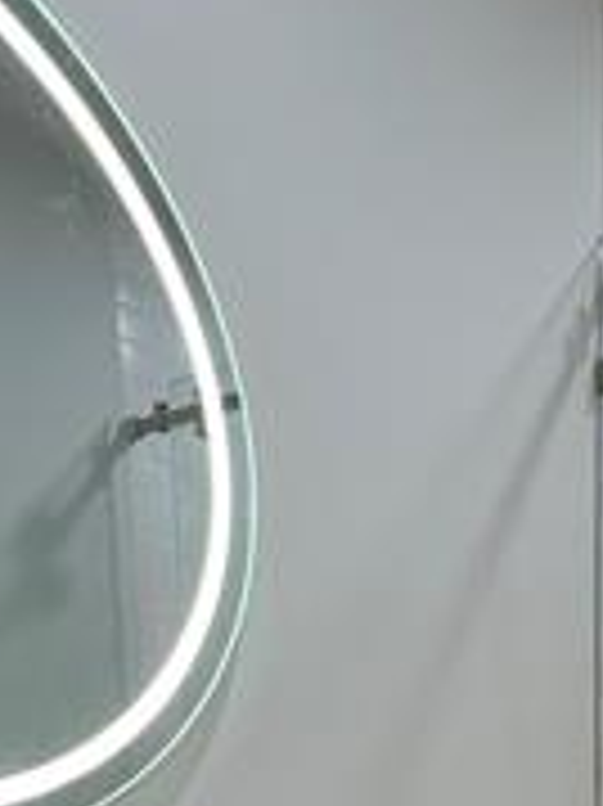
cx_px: 648
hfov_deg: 28.3
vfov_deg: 33.9
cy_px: 932
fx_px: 1093
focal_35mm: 47
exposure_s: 1/120
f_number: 2.2
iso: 250
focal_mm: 2.22
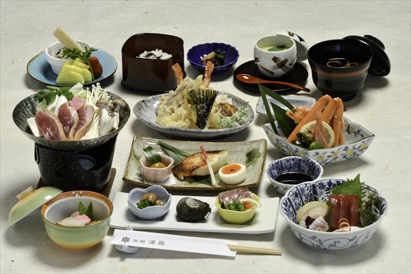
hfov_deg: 10.5
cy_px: 137
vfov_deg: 7.0
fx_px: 2226
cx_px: 206
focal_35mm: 195
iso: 250
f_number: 22
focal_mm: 195
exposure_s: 1/1.67
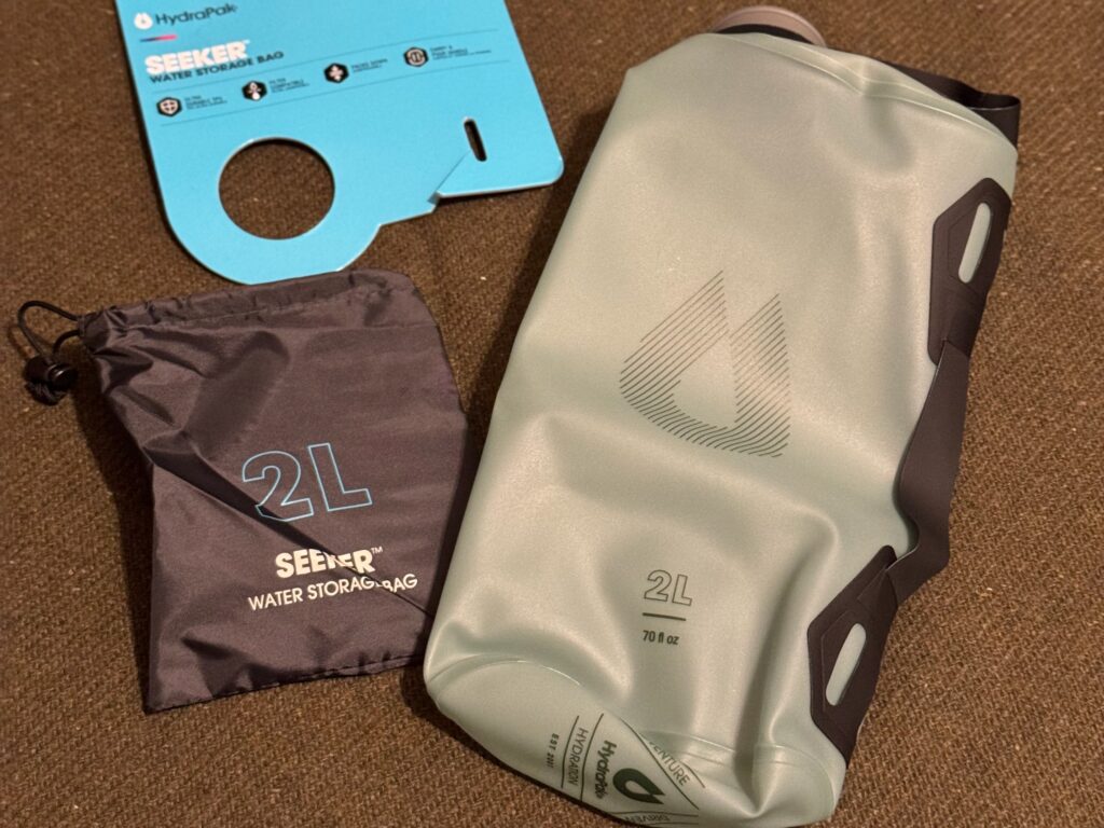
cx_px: 552
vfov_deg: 30.3
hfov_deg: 39.7
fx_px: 1531
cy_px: 414
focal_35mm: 48
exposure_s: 1/40
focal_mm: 6.76
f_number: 1.78
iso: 400
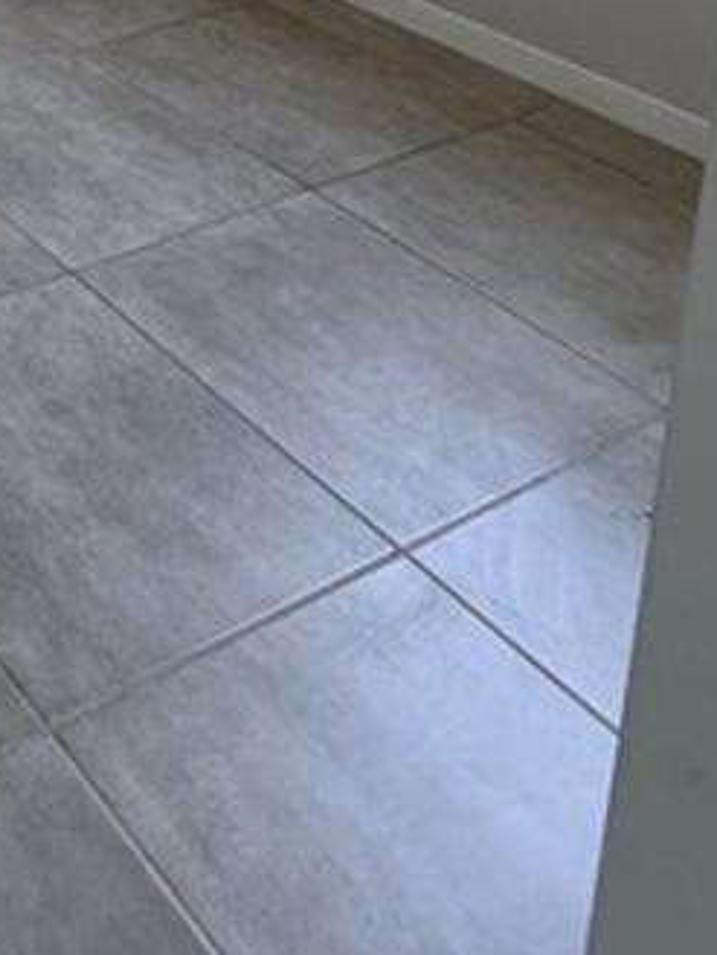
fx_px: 1270
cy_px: -369
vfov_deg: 30.0
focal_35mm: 46
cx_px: -444
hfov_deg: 23.2
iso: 320
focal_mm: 2.22
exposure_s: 1/99
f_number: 2.2
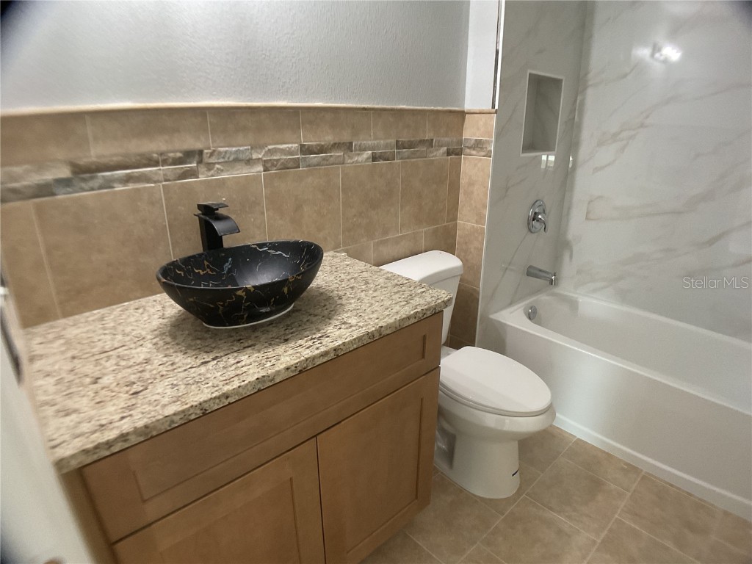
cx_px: 376
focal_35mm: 29
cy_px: 282
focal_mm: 3
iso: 160
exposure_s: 1/60
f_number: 1.8
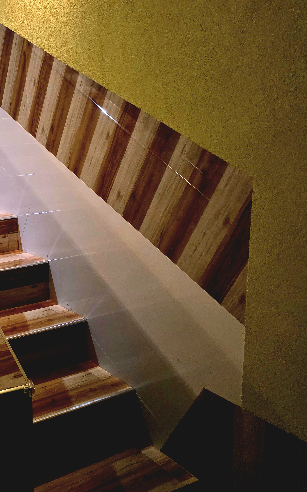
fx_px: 455
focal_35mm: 34
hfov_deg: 32.9
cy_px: 237
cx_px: -26
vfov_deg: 56.7
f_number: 1.7
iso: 2000
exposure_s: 1/101
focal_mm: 6.3
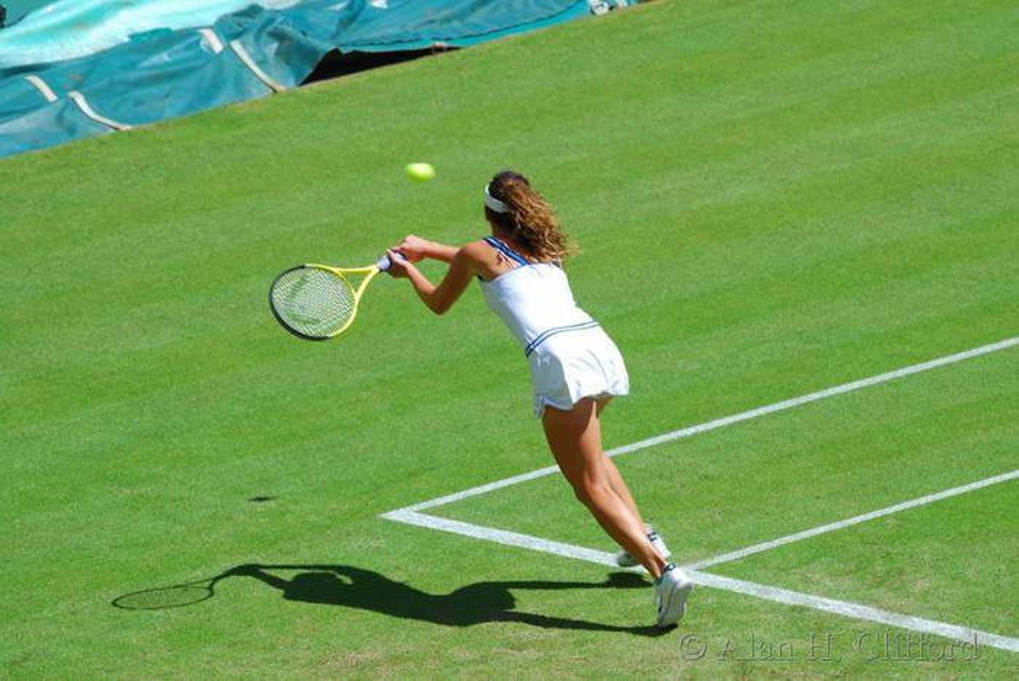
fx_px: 11473
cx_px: 510
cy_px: 340
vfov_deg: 3.4
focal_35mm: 405
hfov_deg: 5.1
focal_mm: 270
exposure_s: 1/400
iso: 100
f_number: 6.3
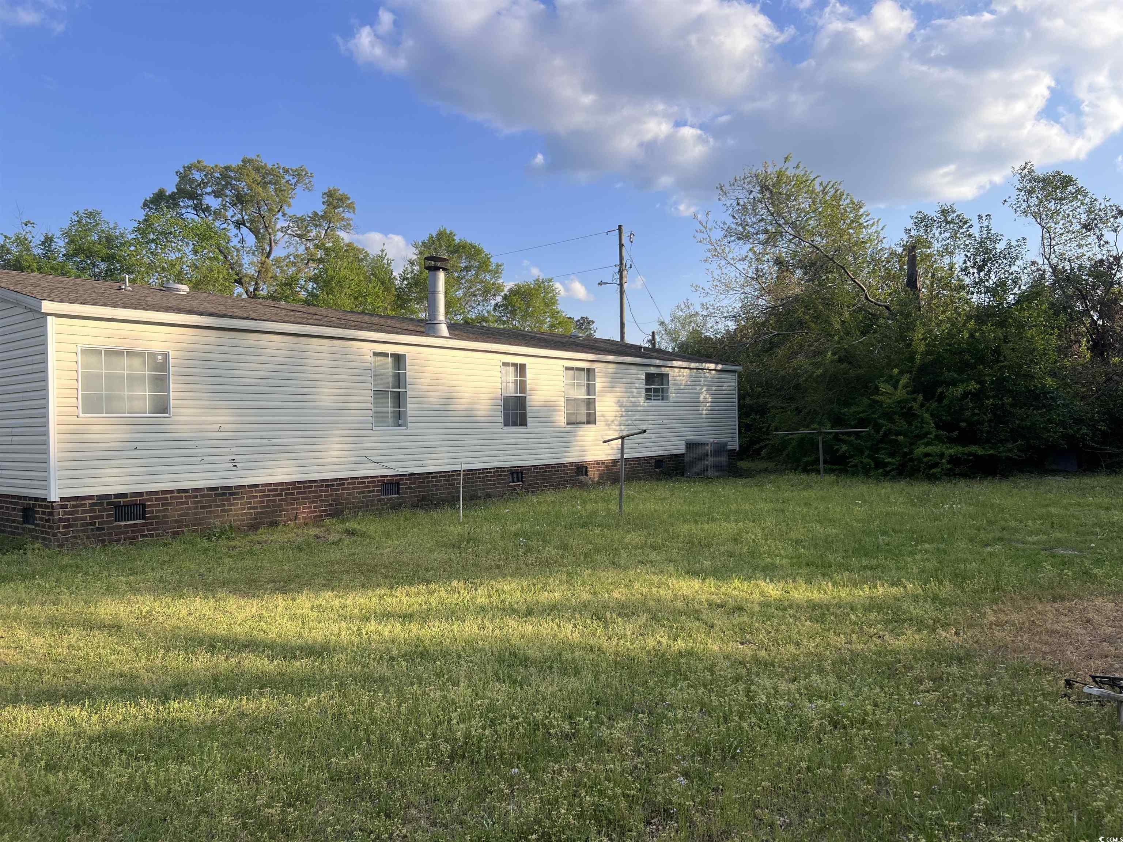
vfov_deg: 53.1
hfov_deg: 67.3
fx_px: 843
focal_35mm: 26
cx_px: 562
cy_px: 421
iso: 50
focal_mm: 5.7
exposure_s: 1/2123
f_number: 1.5
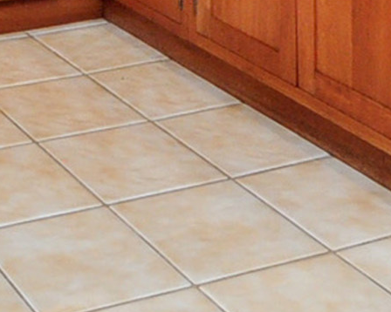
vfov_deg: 13.0
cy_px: -429
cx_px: -136
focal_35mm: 91
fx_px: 1053
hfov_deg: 19.2
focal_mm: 10
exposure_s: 1/100
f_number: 5
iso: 640
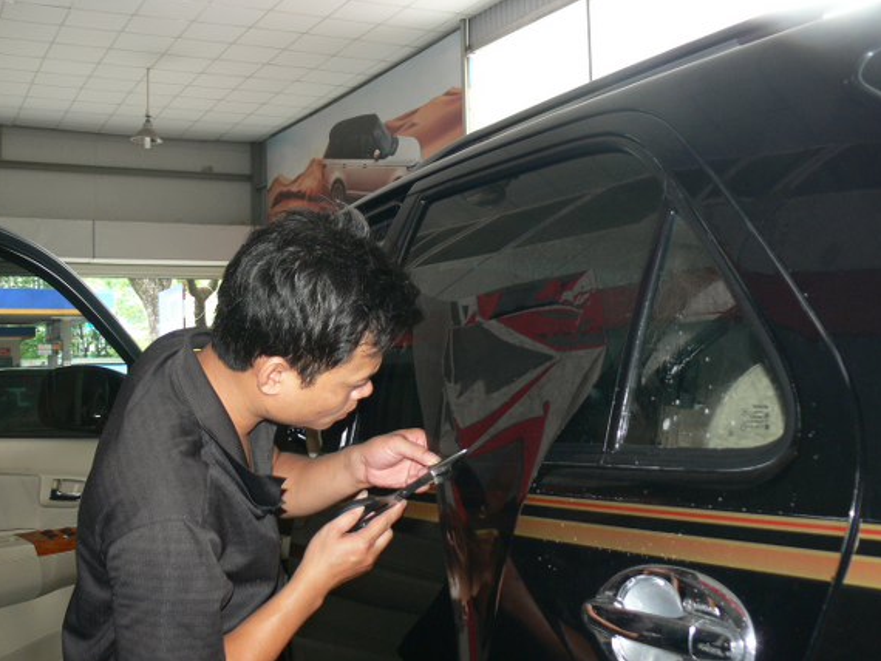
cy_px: 324
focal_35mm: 40
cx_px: 437
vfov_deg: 36.0
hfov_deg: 46.8
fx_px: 1018
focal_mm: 8
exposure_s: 1/30
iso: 100
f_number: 2.8
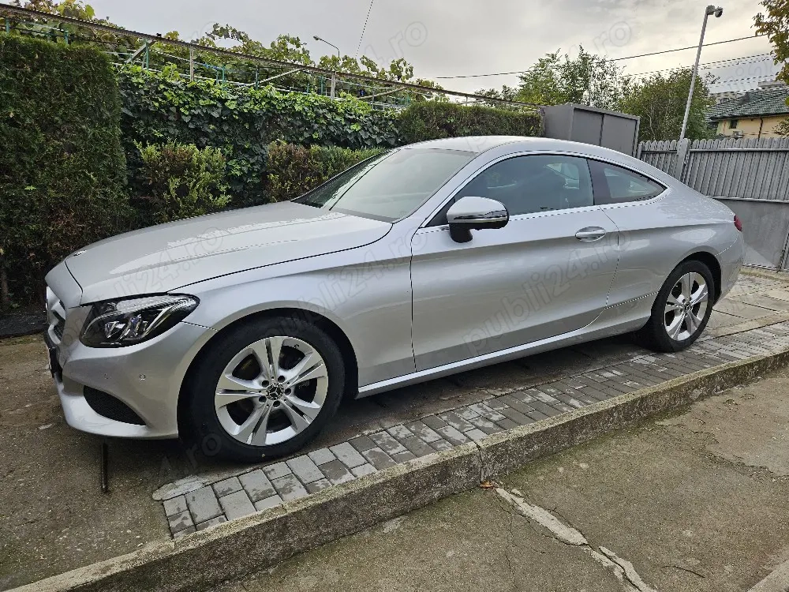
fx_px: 524
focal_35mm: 23
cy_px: 296
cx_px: 394
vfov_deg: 58.9
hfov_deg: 73.9
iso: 25
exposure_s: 1/500
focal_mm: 5.4
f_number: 1.8
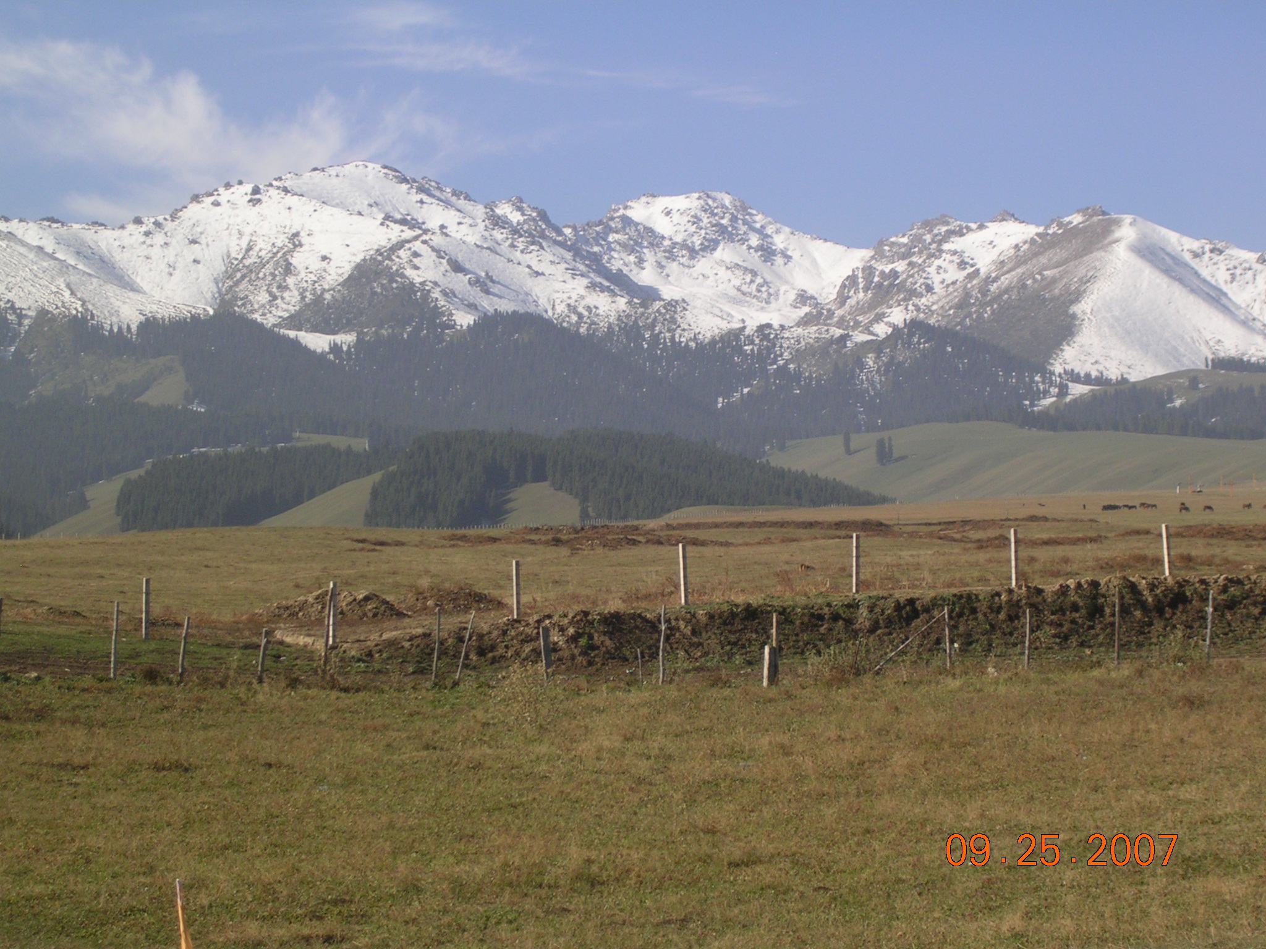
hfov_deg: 17.1
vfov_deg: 12.9
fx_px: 4206
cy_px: 474
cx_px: 633
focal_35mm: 115
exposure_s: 1/470
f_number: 4.9
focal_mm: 17.4
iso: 50
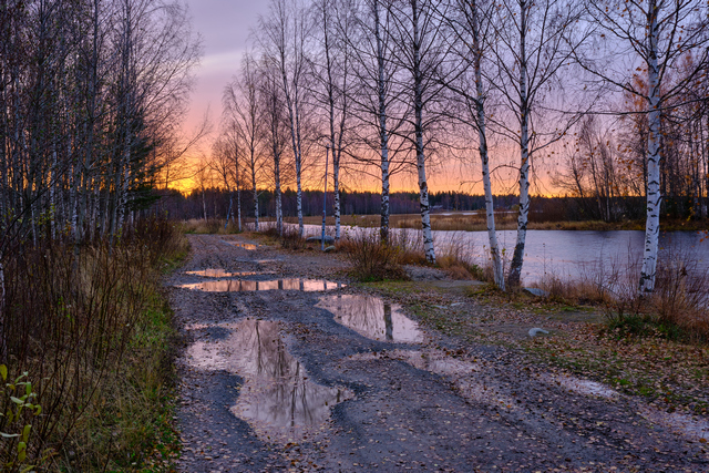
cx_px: 354
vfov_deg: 34.2
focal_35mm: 39
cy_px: 236
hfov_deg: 49.5
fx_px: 768
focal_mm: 26
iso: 160
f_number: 11
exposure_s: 1/2.78
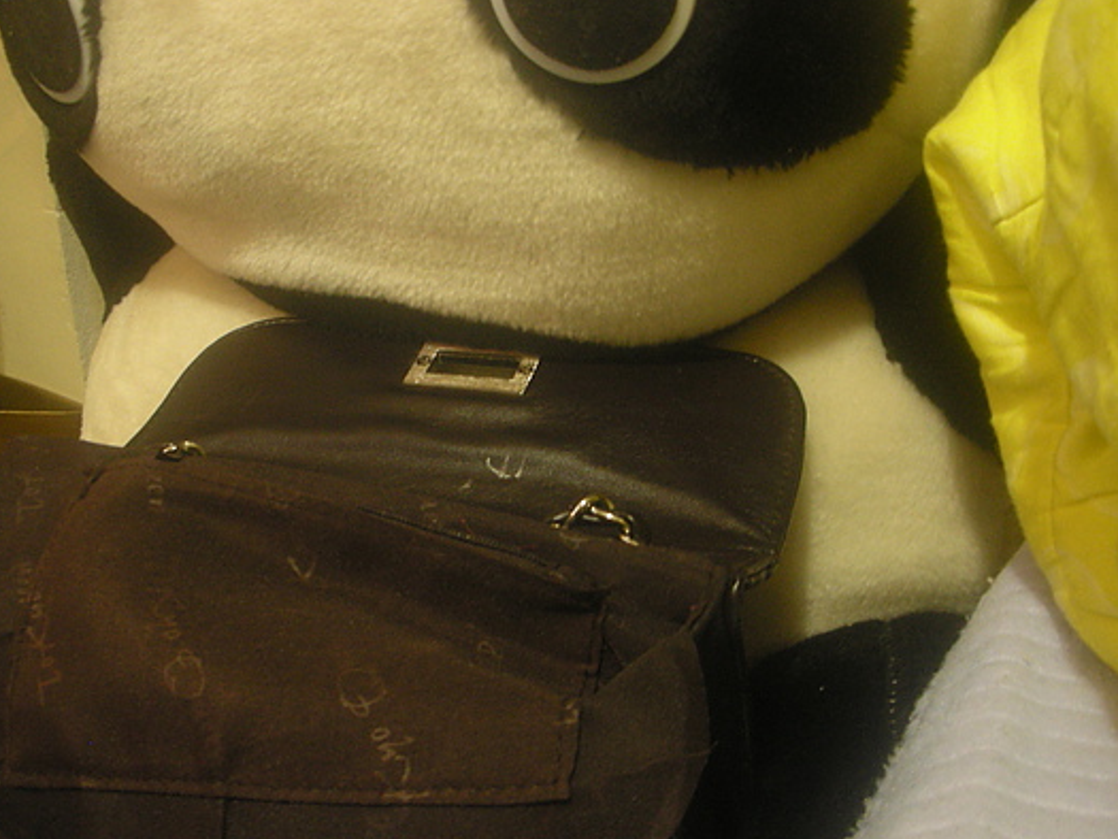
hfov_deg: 46.7
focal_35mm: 40
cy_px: 449
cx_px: 505
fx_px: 1292
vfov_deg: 36.0
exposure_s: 1/1.1
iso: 200
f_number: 3
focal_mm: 5.8
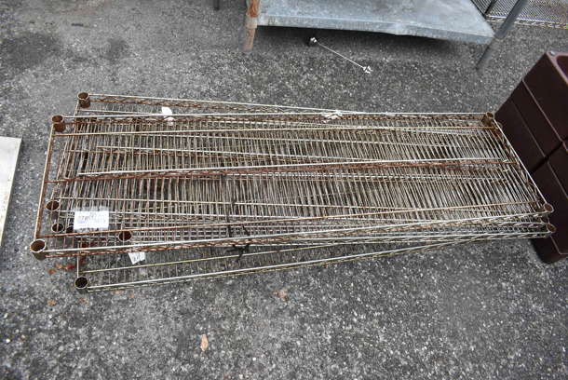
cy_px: 190
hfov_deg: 67.3
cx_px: 284
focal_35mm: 27
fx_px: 426
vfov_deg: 48.0
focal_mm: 18
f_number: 5.6
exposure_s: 1/125
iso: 400
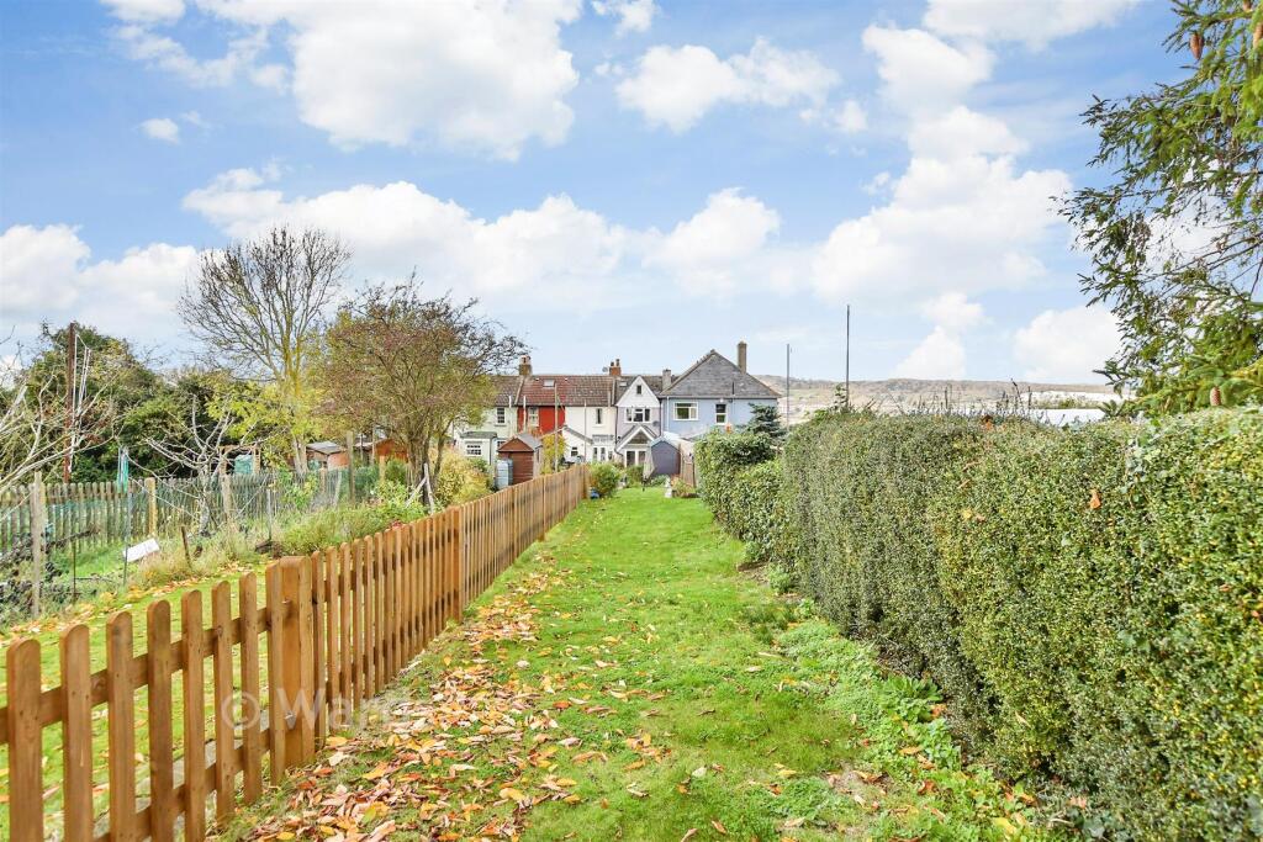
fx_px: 737
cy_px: 421
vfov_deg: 59.5
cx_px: 632
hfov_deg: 81.2
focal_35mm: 21
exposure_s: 1/250
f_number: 8
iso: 320
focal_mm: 14
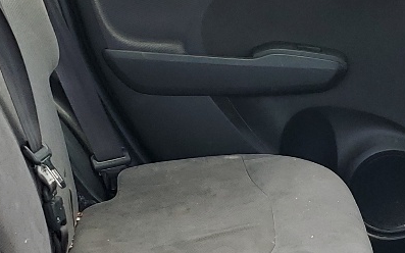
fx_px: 1225
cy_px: 154
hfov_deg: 18.8
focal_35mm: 111
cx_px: 240
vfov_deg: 11.8
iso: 50
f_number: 1.5
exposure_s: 1/286
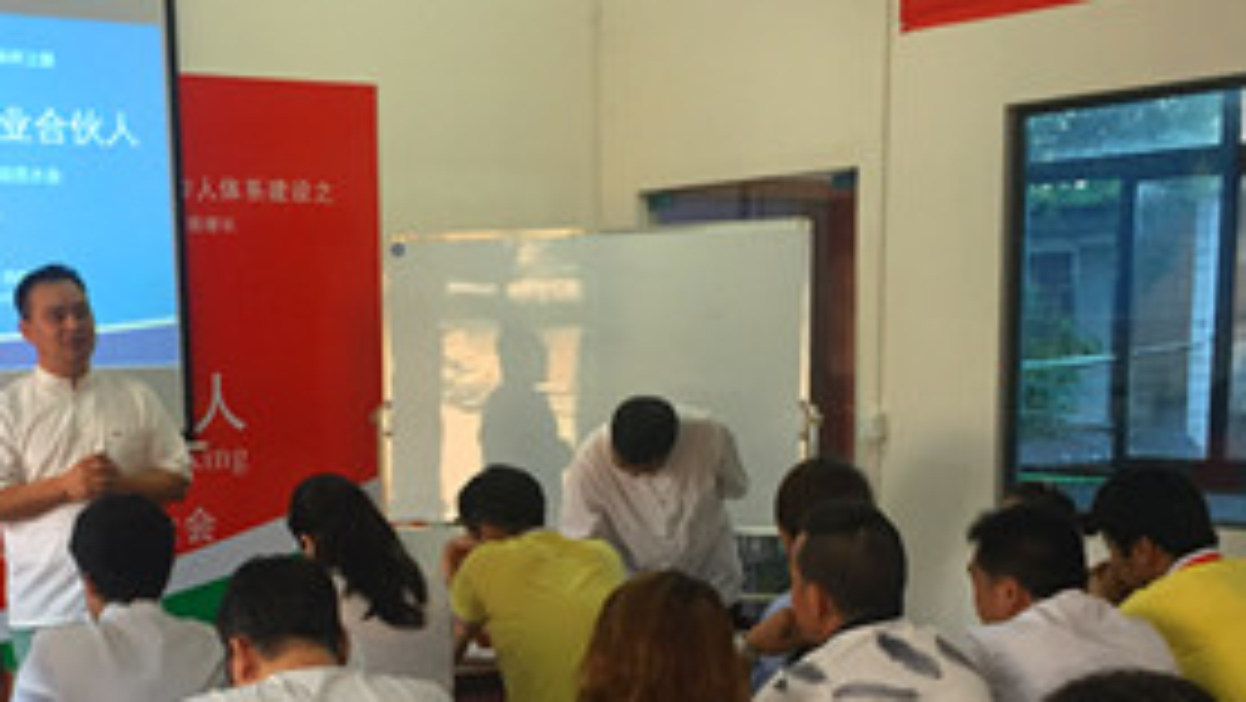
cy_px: 623
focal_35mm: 57
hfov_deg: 36.5
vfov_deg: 20.7
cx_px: 499
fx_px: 1884
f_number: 2.2
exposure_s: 1/33
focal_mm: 4.15
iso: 125
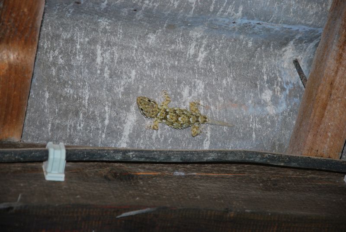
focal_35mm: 158
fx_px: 1516
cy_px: 116
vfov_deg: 8.7
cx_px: 173
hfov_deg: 13.0
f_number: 5.6
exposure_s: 1/60
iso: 200
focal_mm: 105
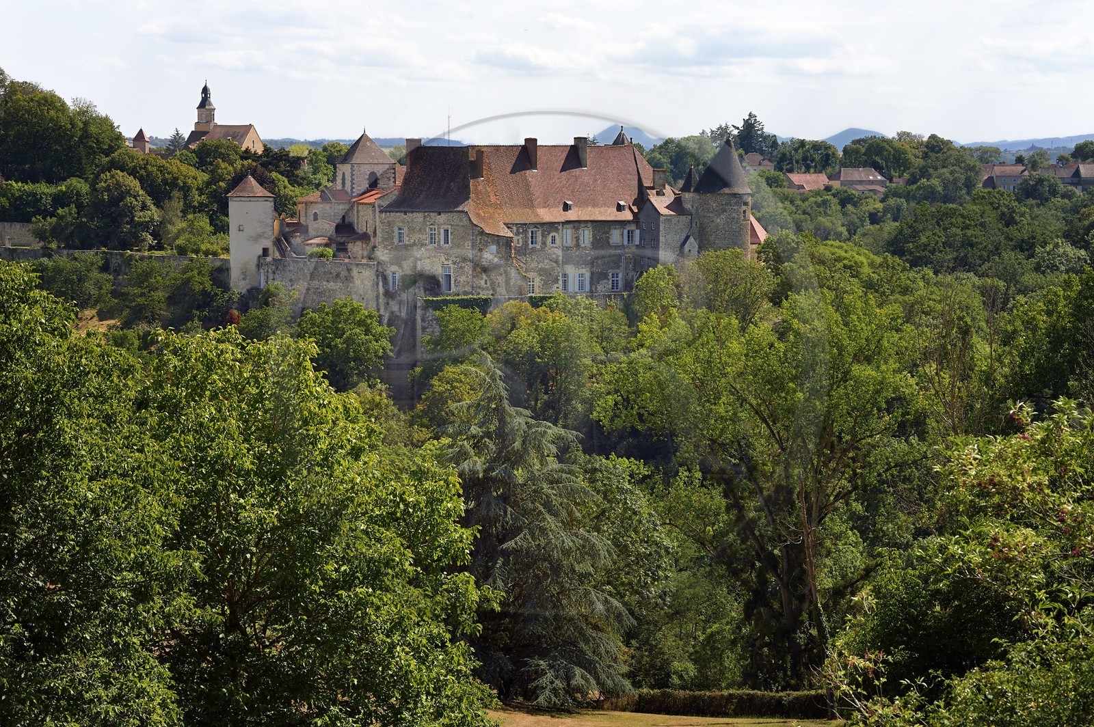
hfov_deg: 20.0
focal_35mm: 102
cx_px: 547
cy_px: 364
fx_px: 3097
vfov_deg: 13.4
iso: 200
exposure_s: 1/200
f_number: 11
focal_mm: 102
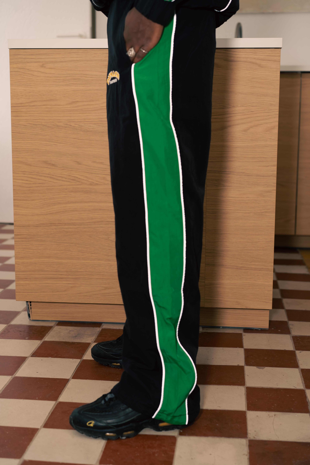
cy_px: 232
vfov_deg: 36.2
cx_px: 155
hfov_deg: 24.6
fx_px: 710
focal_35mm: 55
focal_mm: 55
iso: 400
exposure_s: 1/125
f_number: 4
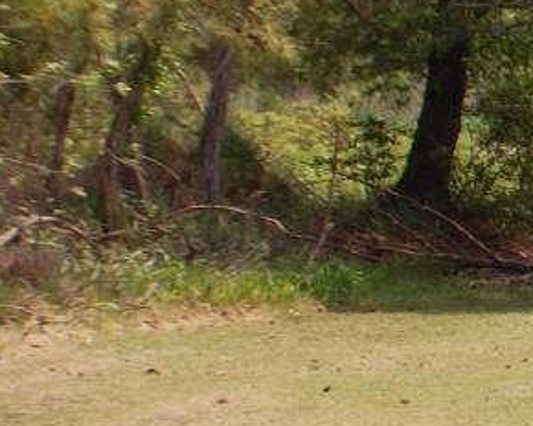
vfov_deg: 6.1
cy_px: 108
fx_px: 3973
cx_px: 951
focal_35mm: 252
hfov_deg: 7.5
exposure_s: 1/500
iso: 200
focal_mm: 45
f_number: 6.3
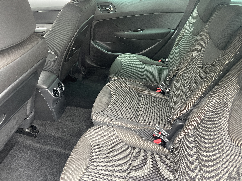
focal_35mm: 26
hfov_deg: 67.3
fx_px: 182
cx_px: 121
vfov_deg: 53.1
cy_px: 90
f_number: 1.6
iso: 320
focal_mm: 4.2
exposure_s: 1/60
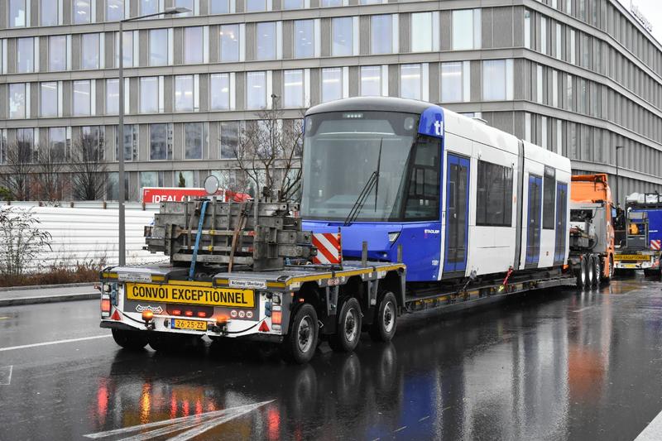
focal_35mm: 51
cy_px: 220
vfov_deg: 26.5
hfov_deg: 38.9
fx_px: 938
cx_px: 331
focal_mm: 34
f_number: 5
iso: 1600
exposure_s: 1/640
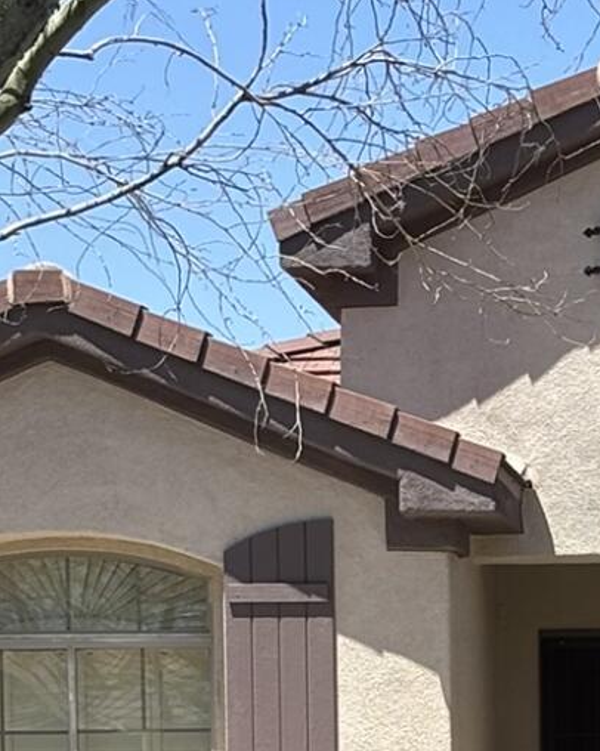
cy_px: 1166
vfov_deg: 9.4
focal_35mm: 200
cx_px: 610
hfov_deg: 7.7
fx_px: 4442
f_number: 1.6
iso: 32
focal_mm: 5.96
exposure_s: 1/1812
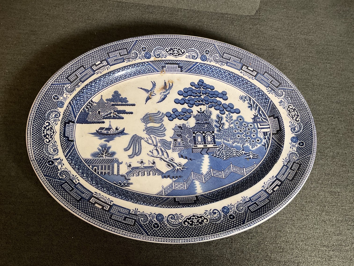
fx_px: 297
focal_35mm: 29
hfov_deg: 61.7
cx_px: 177
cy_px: 133
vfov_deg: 48.2
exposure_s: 1/60
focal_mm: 3
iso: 100
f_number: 1.8
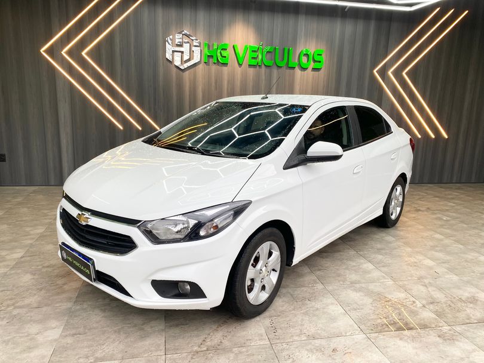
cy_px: 182
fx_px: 364
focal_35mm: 26
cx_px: 242
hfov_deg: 67.3
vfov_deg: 53.1
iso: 32
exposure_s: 1/136
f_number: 1.8
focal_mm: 4.25
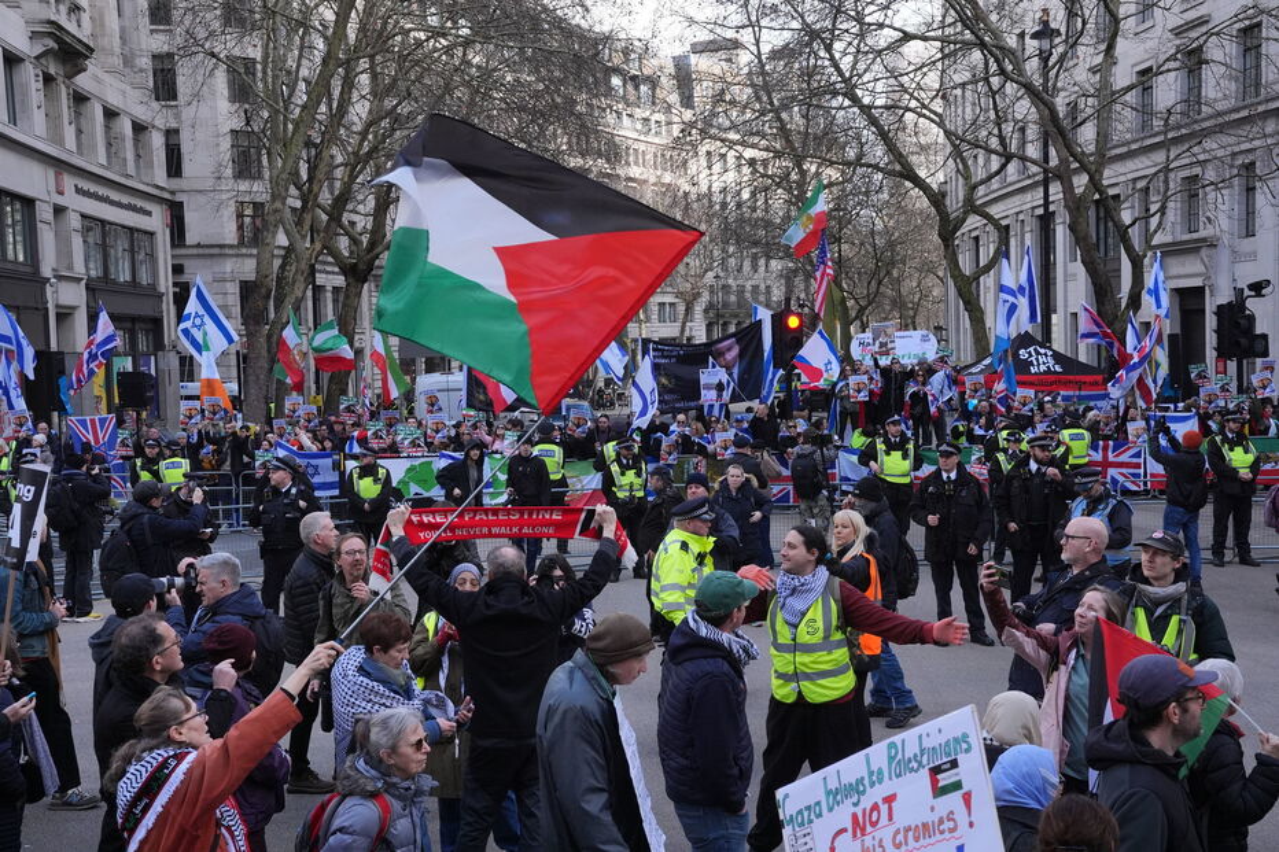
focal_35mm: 47
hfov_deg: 41.9
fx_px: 1669
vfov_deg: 28.6
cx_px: 640
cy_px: 426
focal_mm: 47
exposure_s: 1/500
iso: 2000
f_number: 11
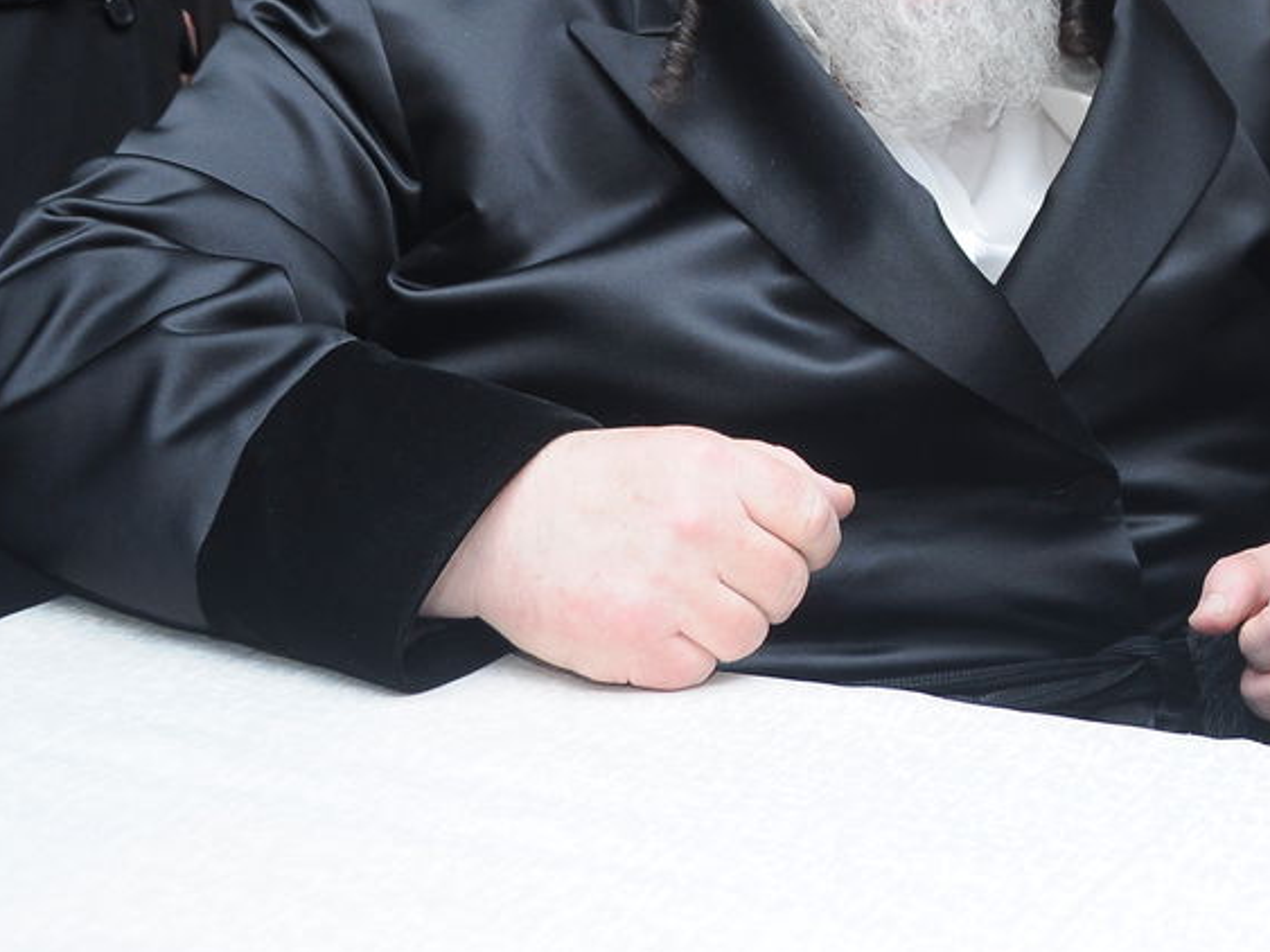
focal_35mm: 86
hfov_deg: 22.1
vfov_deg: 16.9
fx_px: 3155
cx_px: 1196
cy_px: 82
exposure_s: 1/200
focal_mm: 24
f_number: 3.8
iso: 320
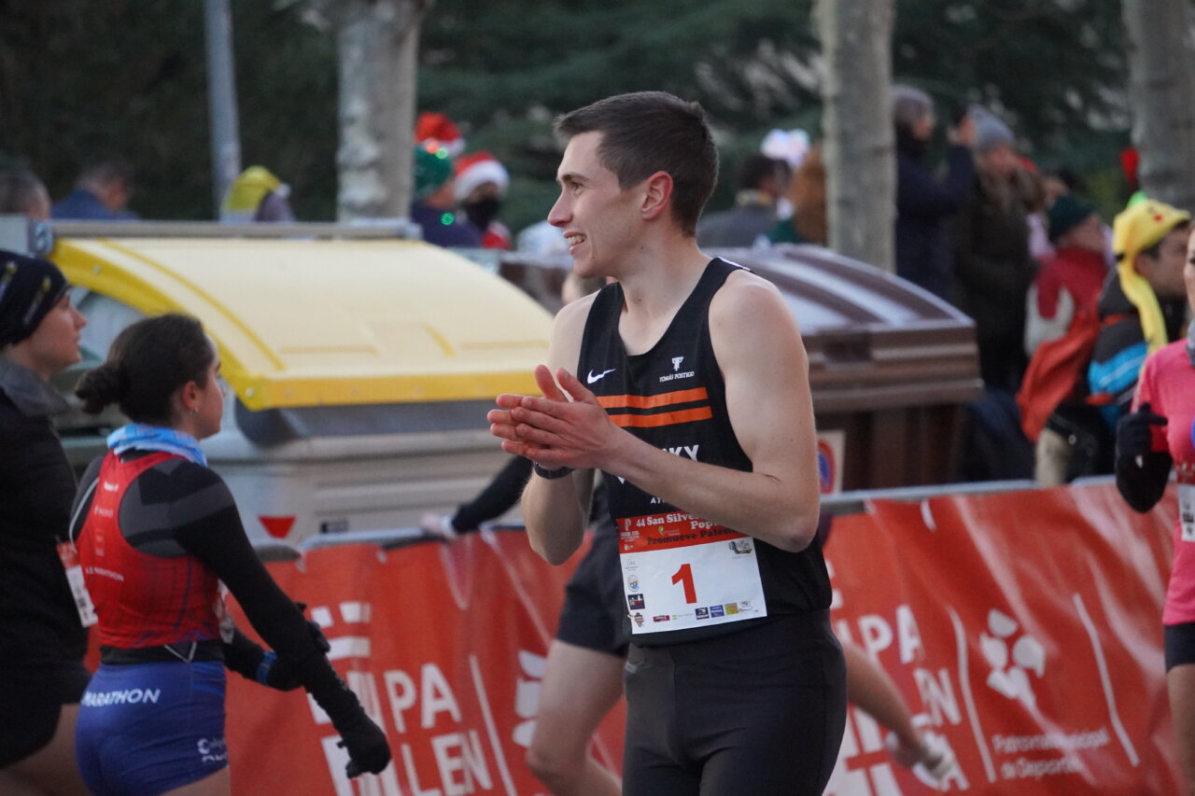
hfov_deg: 8.5
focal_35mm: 243
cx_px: 598
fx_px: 8065
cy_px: 398
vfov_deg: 5.7
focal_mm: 162
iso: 5000
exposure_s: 1/250
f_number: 6.3
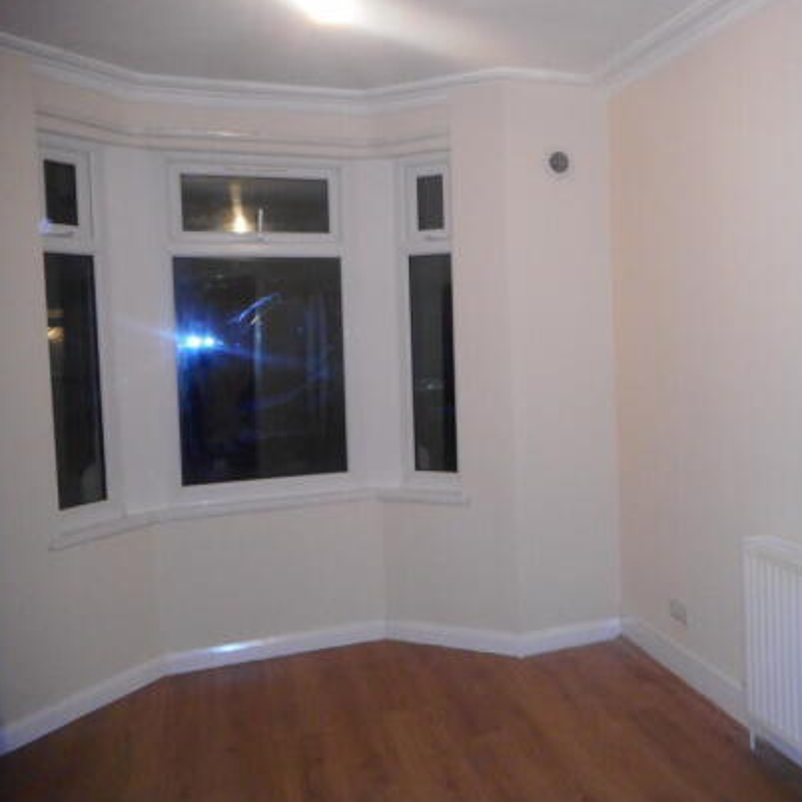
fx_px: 839
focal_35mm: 32
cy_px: 380
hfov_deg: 49.7
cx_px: 566
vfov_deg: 51.1
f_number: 3.7
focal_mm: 4.5
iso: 400
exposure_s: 1/25
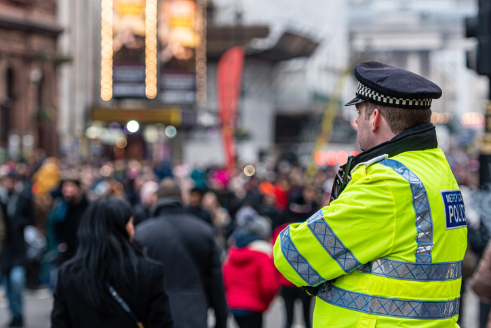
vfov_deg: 7.9
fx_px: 2373
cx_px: 246
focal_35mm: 174
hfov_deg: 11.8
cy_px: 164
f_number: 3.5
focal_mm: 116
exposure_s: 1/125
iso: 500
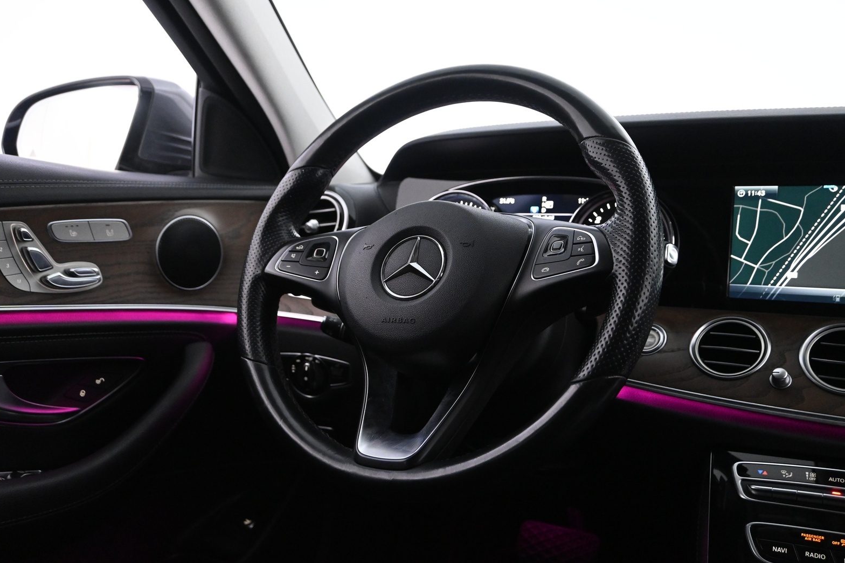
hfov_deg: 59.1
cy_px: 273
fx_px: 746
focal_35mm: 32
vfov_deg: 41.4
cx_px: 430
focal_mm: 20.5
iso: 3200
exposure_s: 1/40
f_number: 3.8
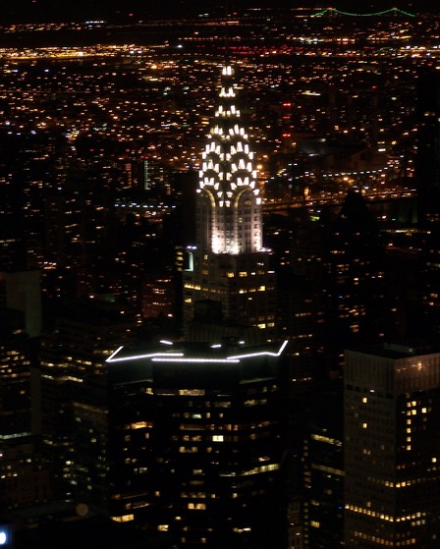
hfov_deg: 11.5
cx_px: 220
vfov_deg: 14.4
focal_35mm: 134
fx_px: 2179
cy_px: 259
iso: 140
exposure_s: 1/2
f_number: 3.2
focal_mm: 21.2
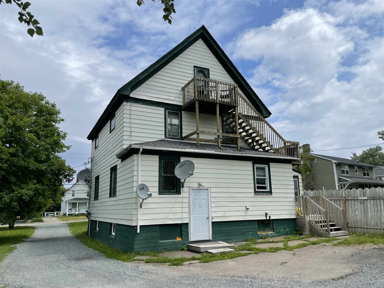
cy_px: 144
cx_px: 192
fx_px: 288
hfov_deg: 67.3
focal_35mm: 26
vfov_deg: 53.1
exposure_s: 1/6135
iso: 32
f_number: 1.6
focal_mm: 4.2
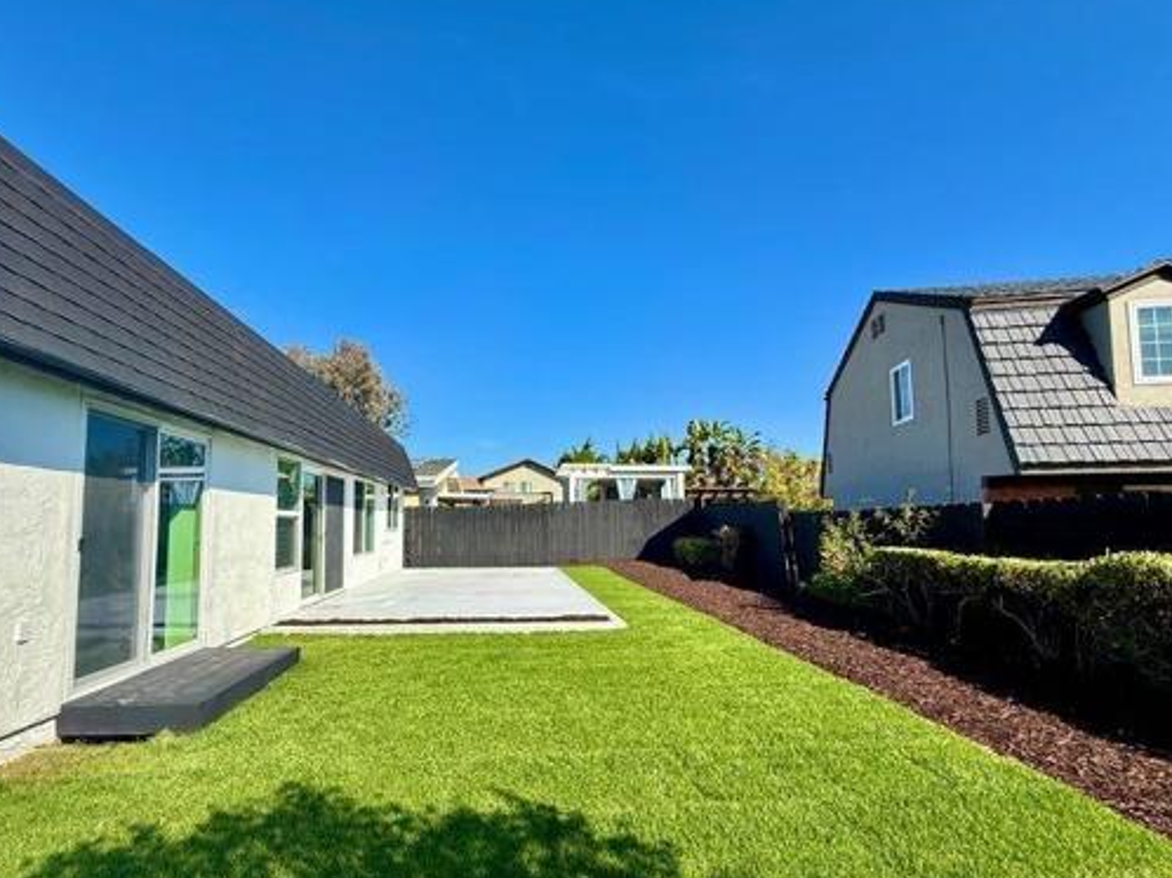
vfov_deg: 71.4
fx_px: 609
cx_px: 532
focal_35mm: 18
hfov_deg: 87.5
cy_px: 475
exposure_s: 1/1795
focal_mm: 2.22
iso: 64
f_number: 2.2
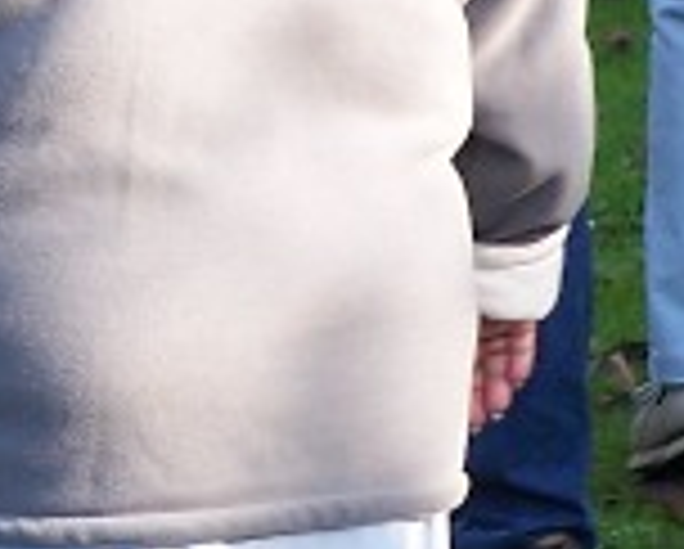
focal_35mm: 868
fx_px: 17594
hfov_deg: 2.2
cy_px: -58
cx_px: -266
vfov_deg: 1.8
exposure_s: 1/125
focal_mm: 28
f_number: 3.2
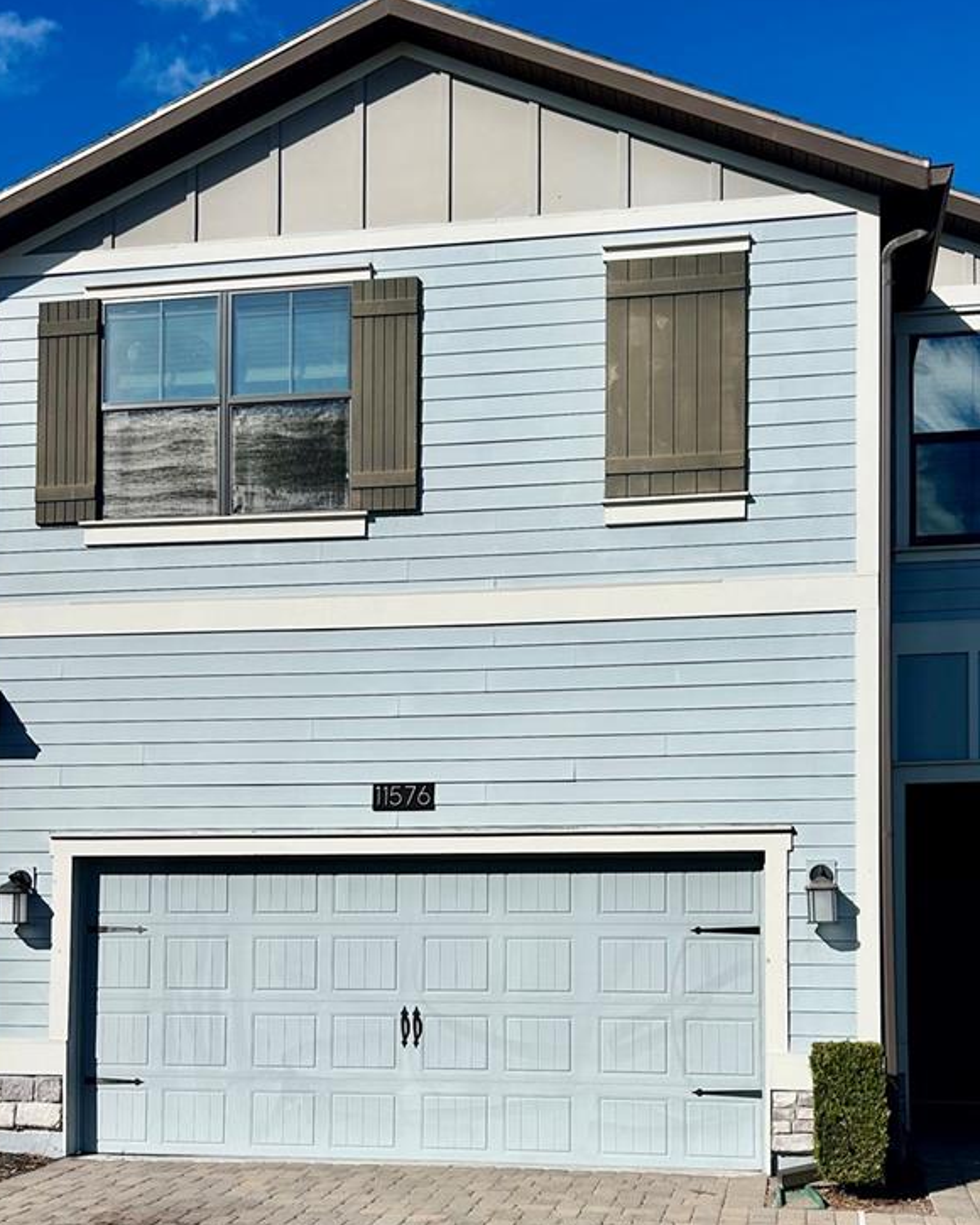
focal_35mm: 42
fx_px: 1523
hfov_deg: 35.6
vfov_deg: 42.9
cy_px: 867
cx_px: 553
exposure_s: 1/10309
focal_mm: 5.7
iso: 50
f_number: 1.5
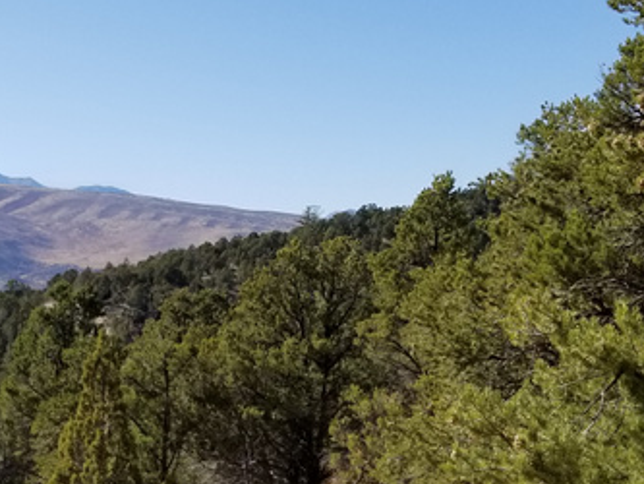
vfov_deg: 28.5
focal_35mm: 50
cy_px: 385
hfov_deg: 37.7
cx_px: 207
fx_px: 931
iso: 50
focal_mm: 4.3
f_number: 1.7
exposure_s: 1/2752
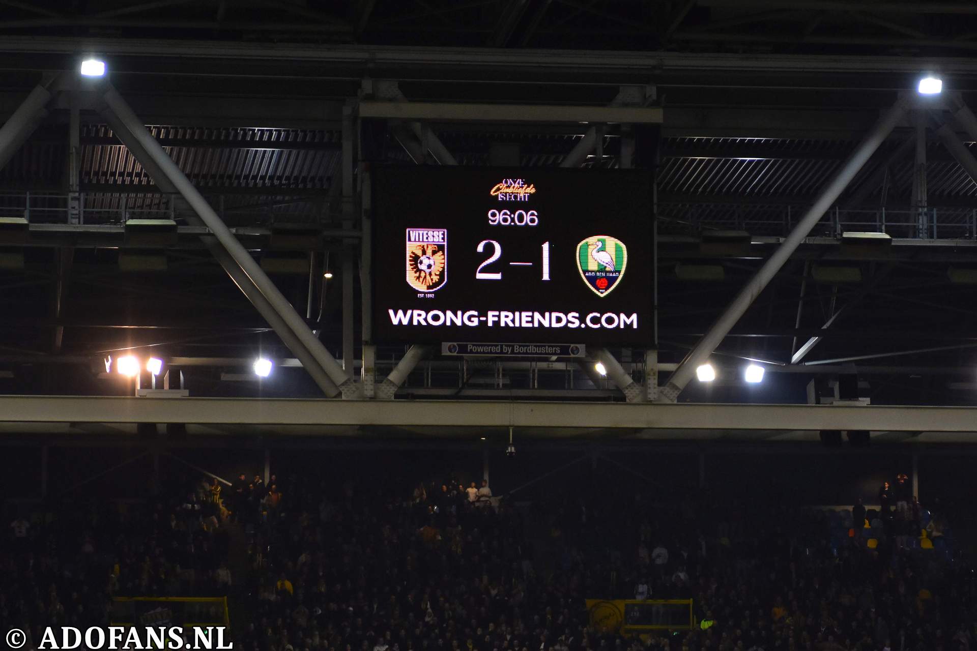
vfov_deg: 13.0
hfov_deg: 19.5
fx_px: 2849
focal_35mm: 105
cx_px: 488
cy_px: 326
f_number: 2.8
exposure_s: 1/1000
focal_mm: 70
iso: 900
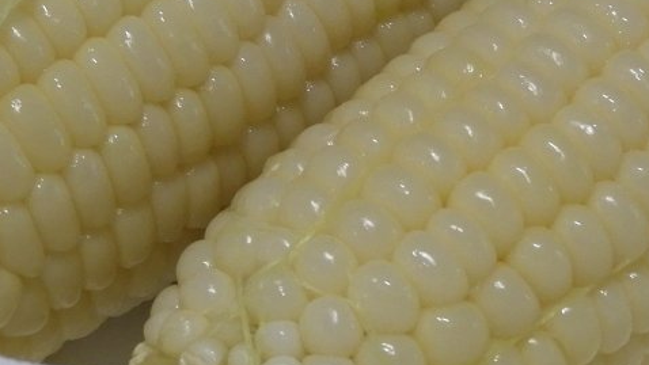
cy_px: -115
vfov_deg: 7.3
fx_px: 2823
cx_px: 489
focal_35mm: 164
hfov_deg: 13.1
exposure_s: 1/30
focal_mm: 8.1
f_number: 4
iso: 200
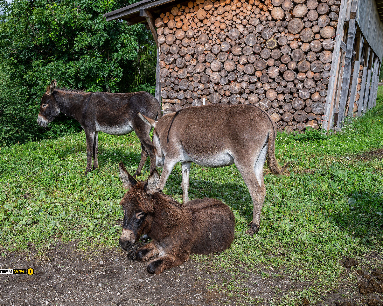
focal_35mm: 40
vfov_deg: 37.3
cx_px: 165
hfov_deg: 45.7
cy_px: 153
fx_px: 453
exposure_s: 1/160
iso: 100
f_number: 8
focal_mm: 35
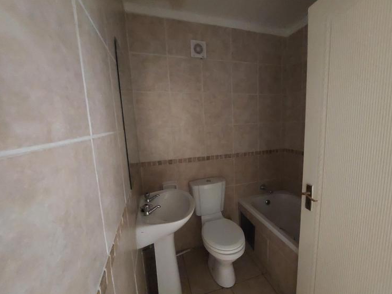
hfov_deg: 101.9
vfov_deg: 85.7
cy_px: 146
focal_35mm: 14
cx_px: 208
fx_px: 159
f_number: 2.2
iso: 1600
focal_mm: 1.74
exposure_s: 1/10
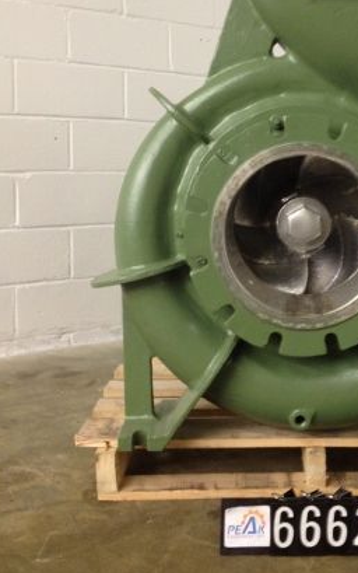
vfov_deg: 34.9
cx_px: 323
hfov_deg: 21.9
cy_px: 221
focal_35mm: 58
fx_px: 904
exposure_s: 1/20
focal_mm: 4.28
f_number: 2.4
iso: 160
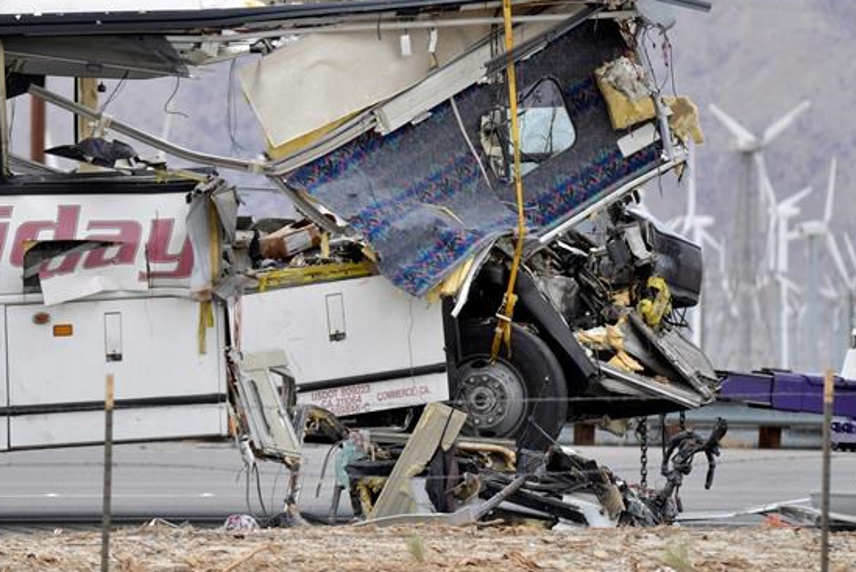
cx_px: 362
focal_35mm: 296
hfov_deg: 7.0
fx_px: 7044
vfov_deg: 4.7
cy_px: 242
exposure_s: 1/400
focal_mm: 250
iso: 200
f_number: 5.6
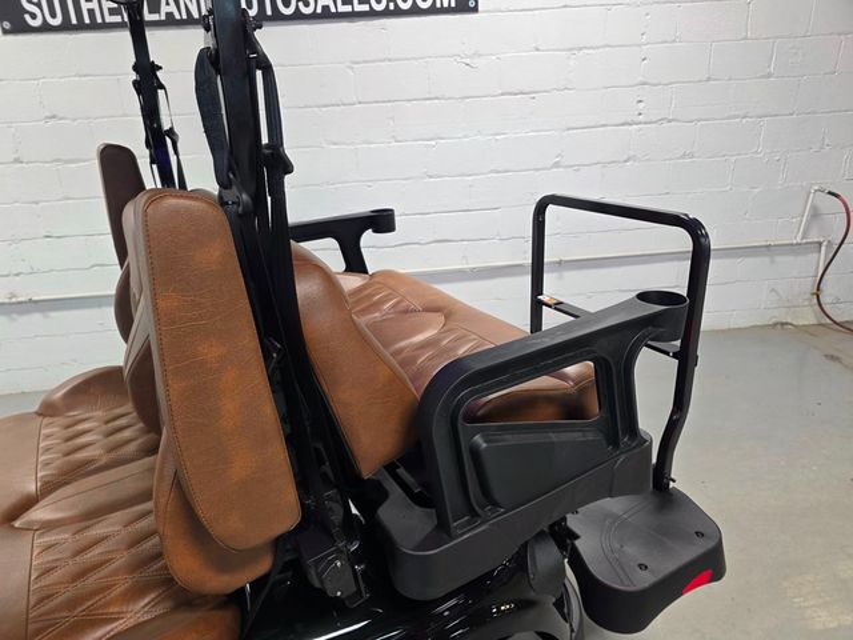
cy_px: 320
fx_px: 567
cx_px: 426
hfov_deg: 73.9
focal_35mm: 23
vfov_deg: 58.9
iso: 125
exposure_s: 1/120
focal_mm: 6.3
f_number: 1.7
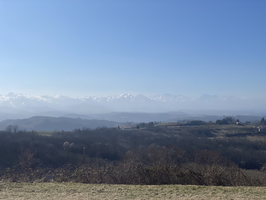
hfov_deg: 36.8
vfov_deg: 28.0
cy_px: 100
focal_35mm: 52
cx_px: 133
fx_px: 400
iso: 32
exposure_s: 1/5988
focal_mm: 6
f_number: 2
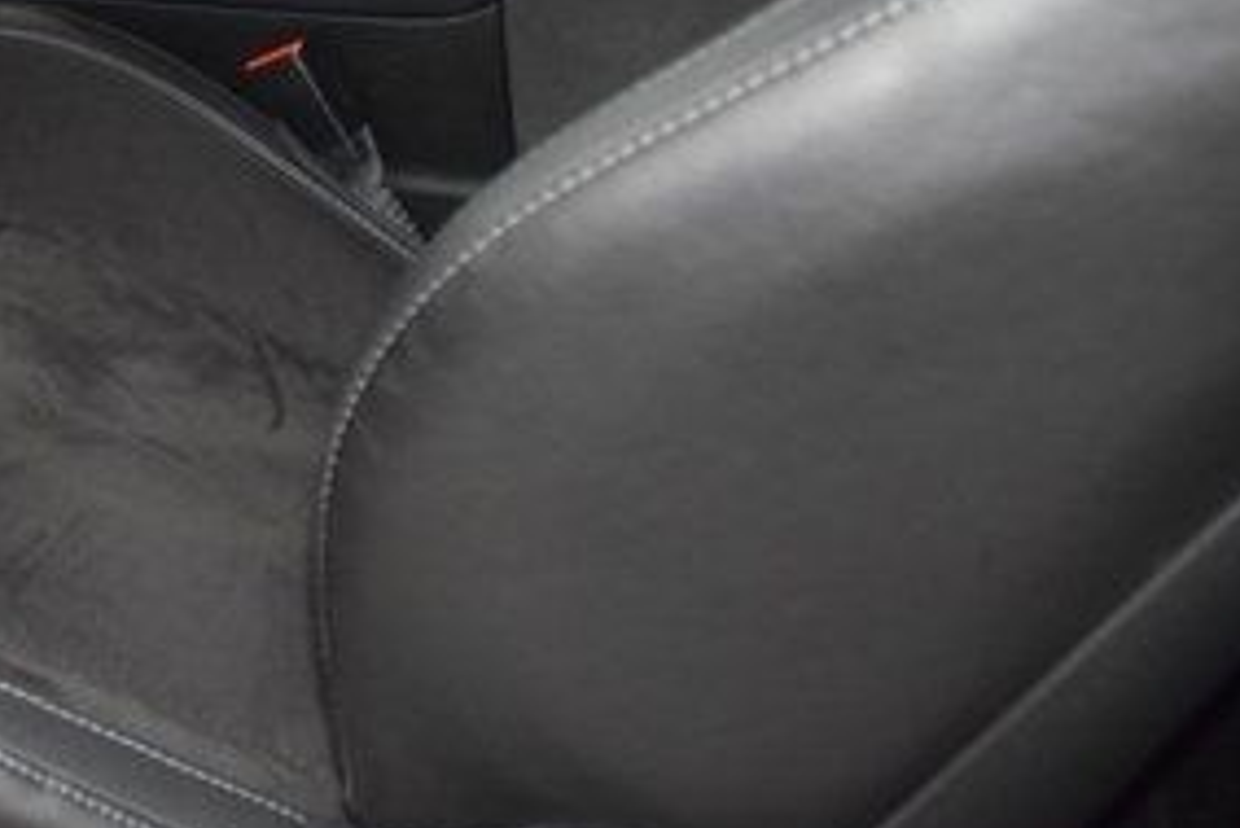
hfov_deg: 30.2
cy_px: 72
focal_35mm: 61
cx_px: -44
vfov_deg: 21.7
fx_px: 2102
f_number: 3.5
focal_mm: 18
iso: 3200
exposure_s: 1/80
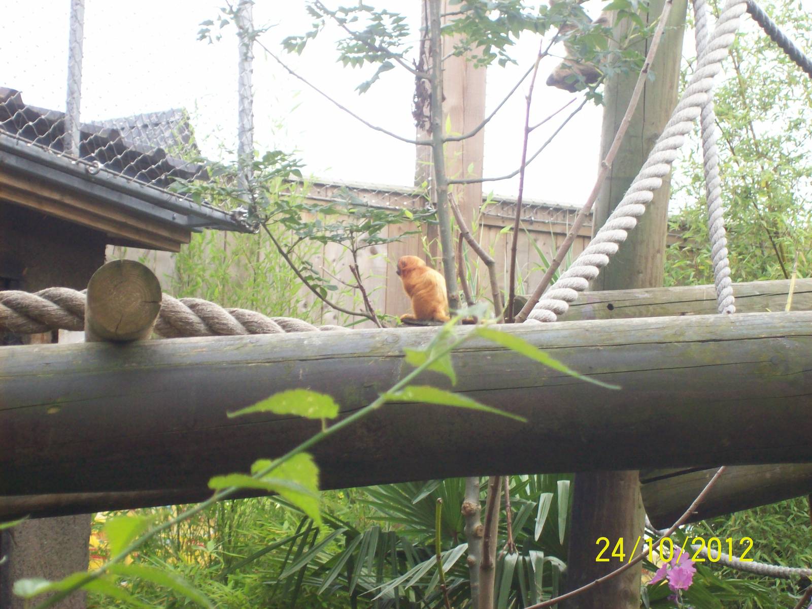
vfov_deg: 13.7
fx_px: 2533
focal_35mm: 108
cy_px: 304
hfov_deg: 18.2
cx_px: 406
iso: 160
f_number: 4.8
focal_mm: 18
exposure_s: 1/90.9
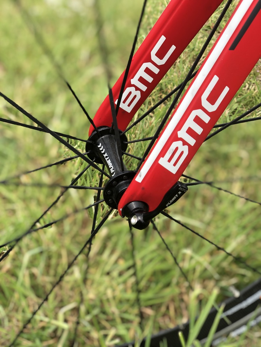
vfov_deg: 36.8
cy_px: 174
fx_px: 523
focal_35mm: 52
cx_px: 130
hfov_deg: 28.0
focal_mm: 6
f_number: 2.4
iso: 16
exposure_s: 1/340
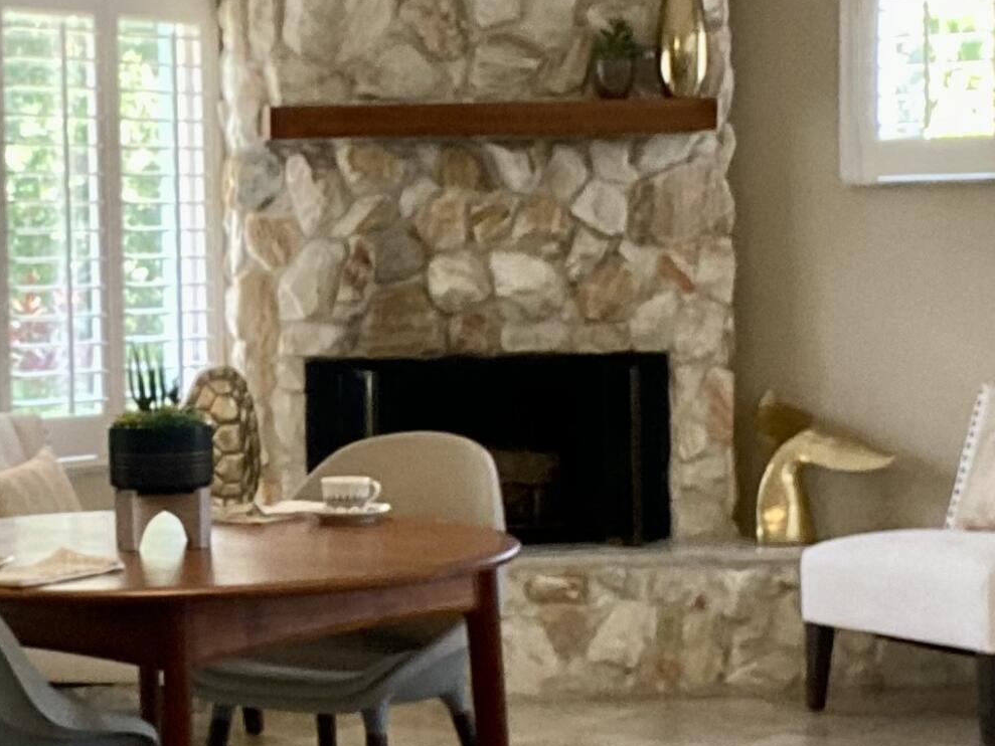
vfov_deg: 16.2
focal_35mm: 91
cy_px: 370
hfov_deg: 21.1
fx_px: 2616
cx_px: 106
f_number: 2.2
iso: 160
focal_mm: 2.71
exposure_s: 1/60
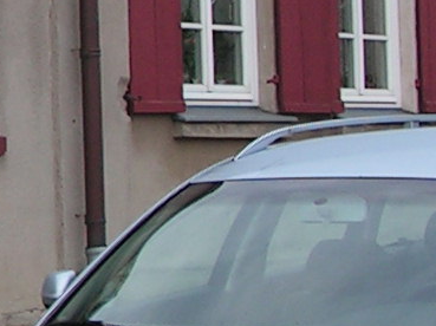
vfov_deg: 7.4
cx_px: -197
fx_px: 2517
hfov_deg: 9.6
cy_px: -11
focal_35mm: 200
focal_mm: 6
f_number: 3.2
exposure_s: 1/200
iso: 64
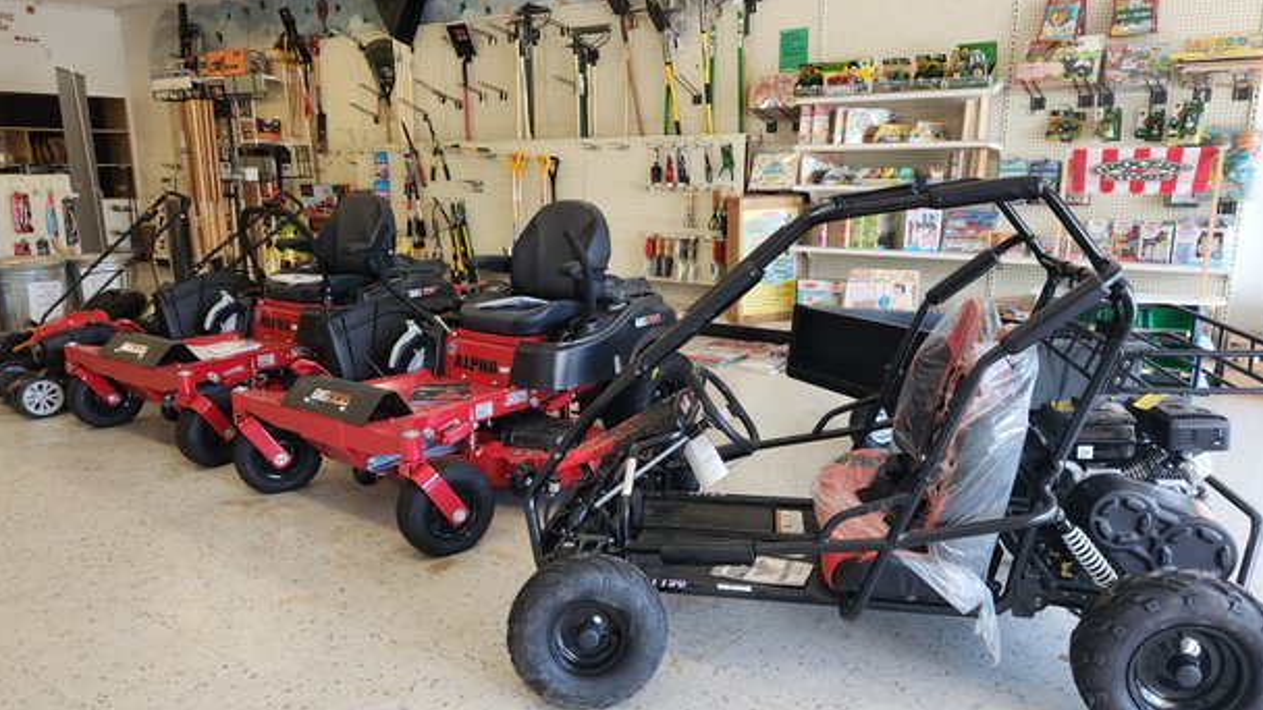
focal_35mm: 26
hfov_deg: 71.9
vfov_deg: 44.4
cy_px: 373
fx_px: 871
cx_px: 637
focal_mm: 5.4
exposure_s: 1/180
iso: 125
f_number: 1.8
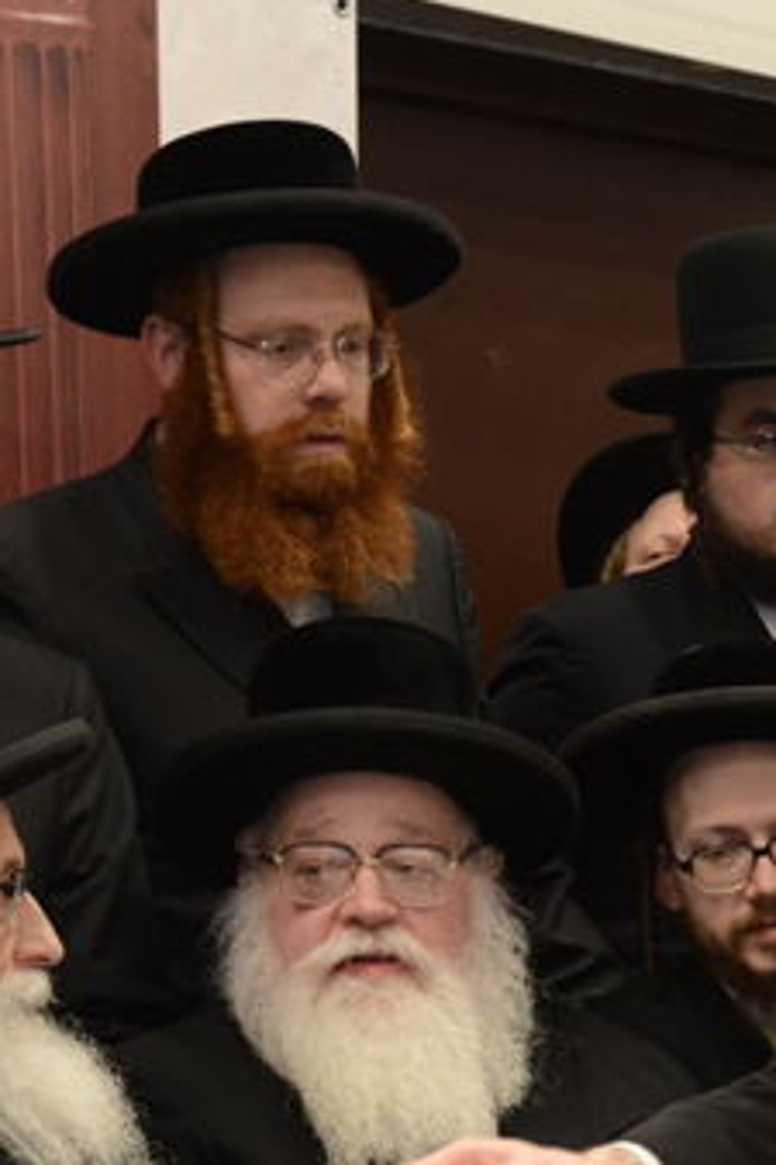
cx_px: 759
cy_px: 801
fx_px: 3431
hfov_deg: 12.8
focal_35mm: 106
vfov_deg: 19.2
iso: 1600
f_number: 5.6
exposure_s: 1/160
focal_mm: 35
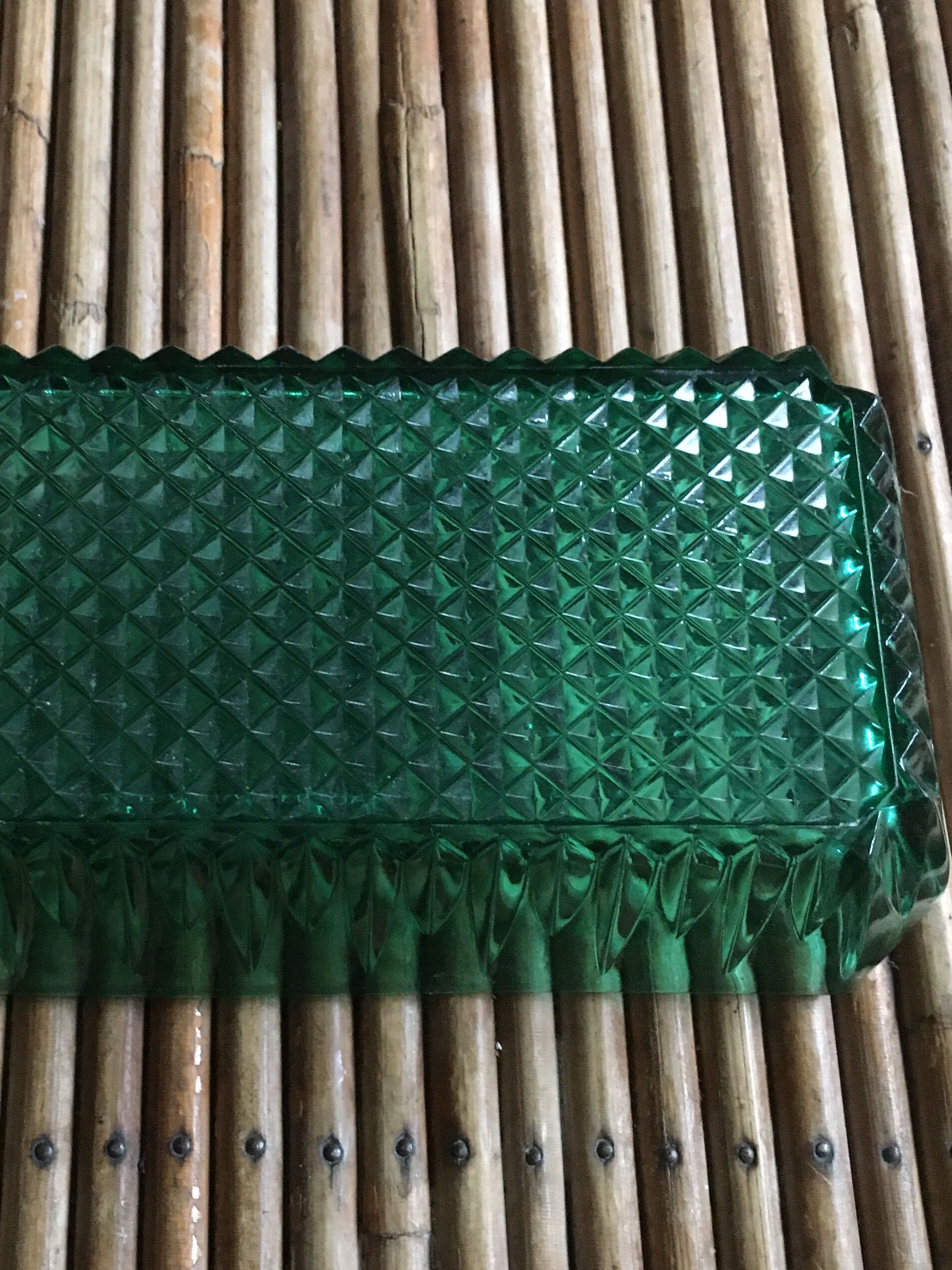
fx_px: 1687
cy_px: 608
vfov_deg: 41.2
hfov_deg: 31.1
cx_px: 280
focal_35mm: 46
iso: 400
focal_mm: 4.15
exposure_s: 1/17
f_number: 2.2
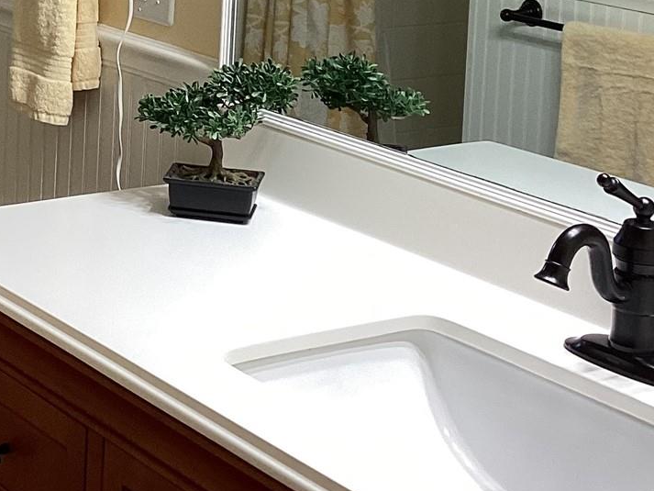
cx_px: 67
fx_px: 1682
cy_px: -77
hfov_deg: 21.5
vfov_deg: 16.0
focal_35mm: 89
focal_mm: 3.3
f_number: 2.4
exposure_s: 1/60
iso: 64
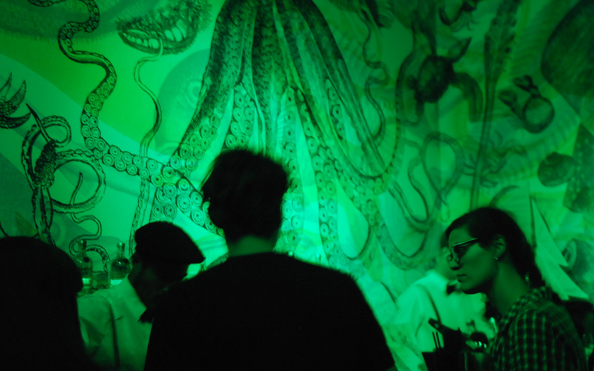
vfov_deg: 32.0
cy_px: 182
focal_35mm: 40
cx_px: 296
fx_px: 647
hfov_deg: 49.3
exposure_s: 1/8
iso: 1600
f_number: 4
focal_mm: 26
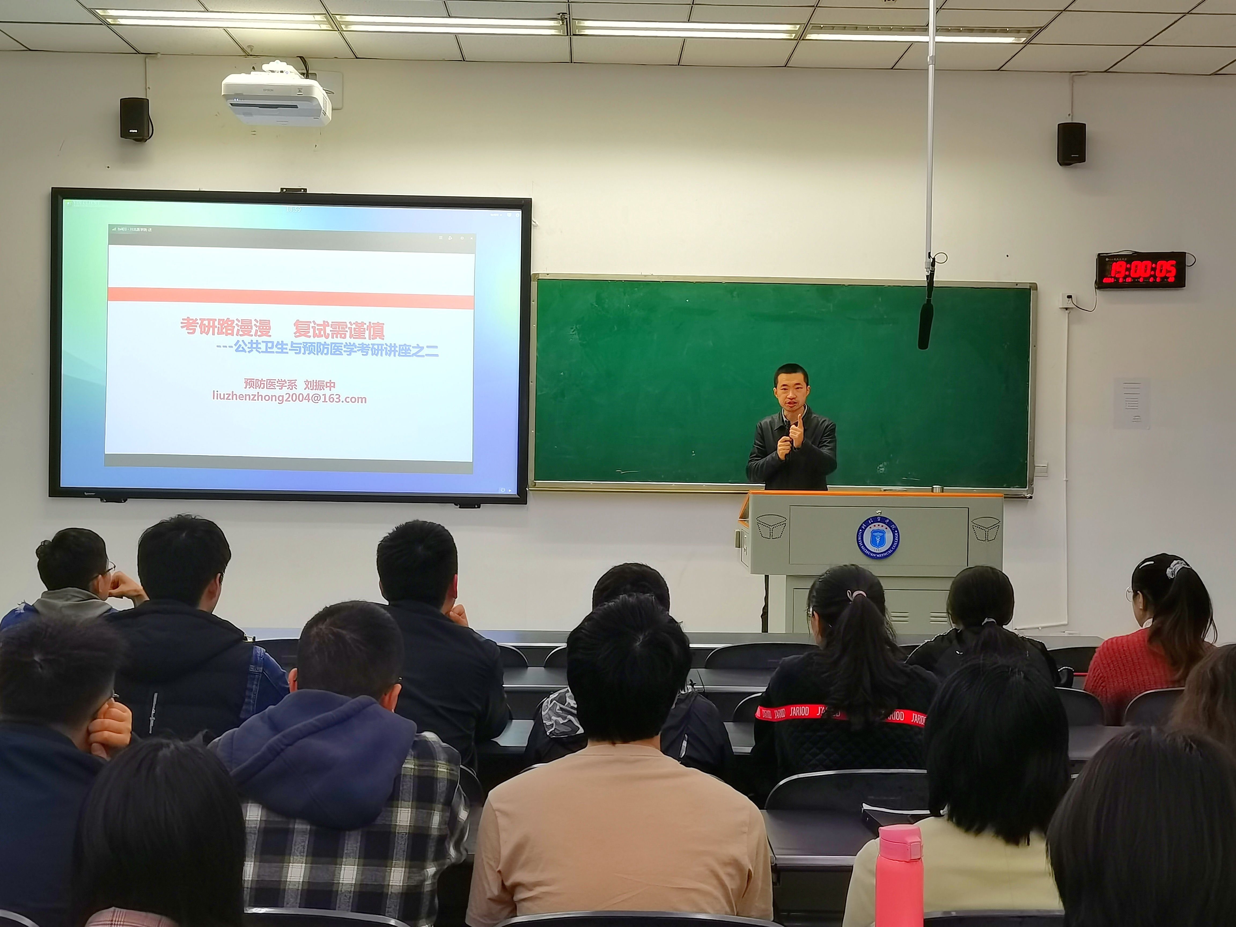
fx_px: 1464
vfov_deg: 35.1
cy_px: 464
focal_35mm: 41
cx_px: 618
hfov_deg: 45.8
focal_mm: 5.58
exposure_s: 1/50
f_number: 1.8
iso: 160
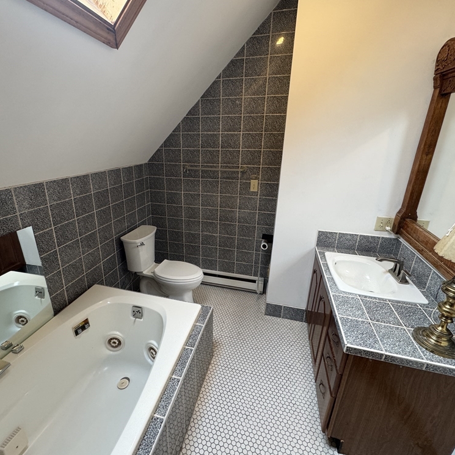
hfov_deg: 83.7
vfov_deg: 84.0
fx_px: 253
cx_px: 203
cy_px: 222
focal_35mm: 17
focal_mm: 2.22
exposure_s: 1/60
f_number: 2.2
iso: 200
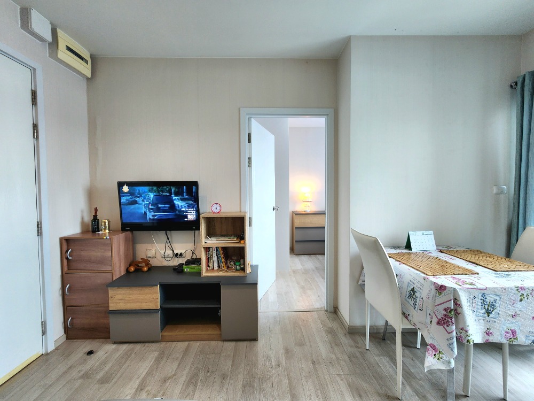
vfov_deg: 89.9
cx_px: 267
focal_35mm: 13
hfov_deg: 106.2
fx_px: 201
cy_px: 200
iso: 100
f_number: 2.2
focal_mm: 2.2
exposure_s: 1/50
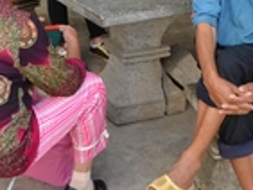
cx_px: 104
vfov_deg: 15.8
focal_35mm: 90
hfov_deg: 21.7
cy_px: -40
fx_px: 658
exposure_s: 1/125
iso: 220
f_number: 5.6
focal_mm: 22
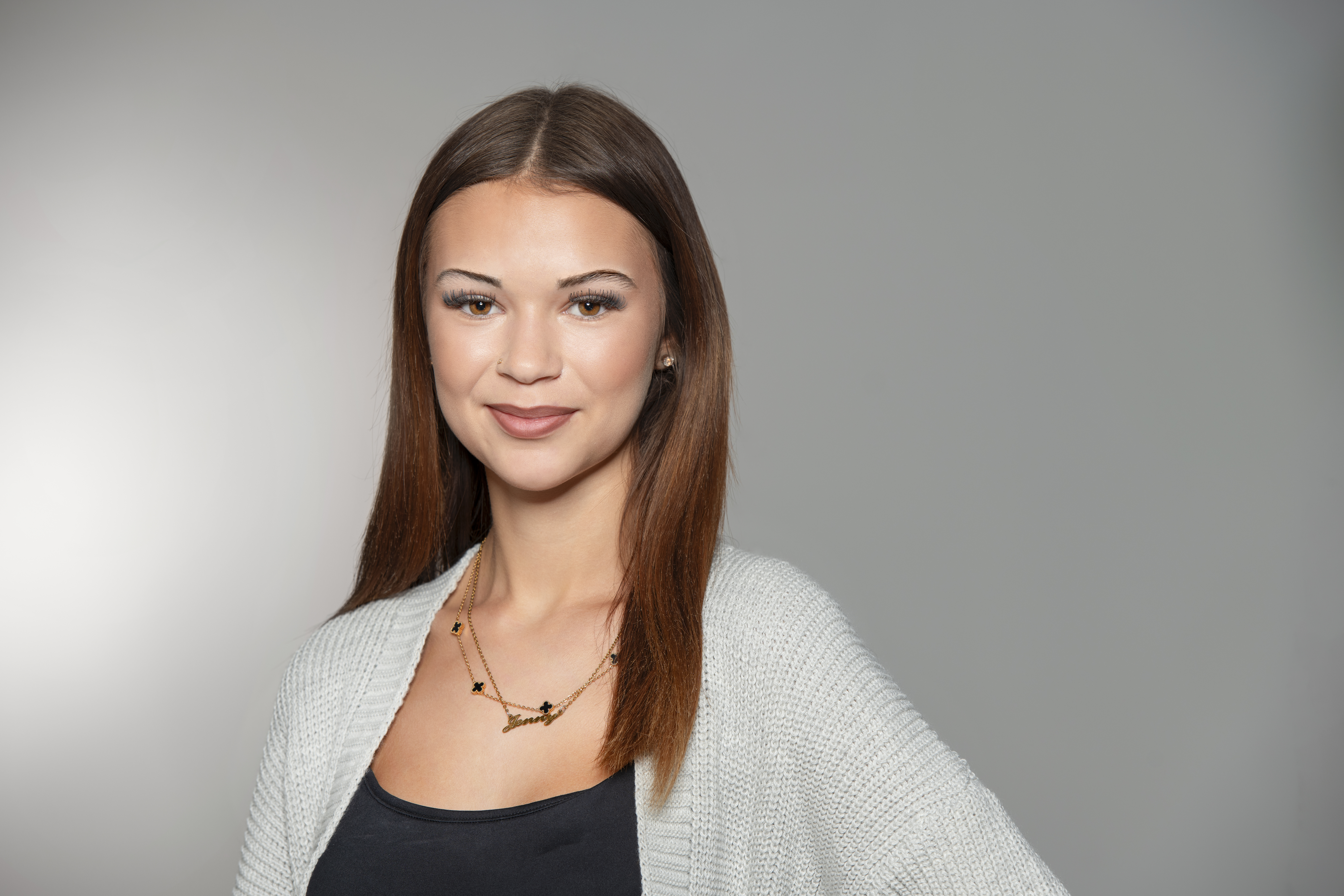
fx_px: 5786
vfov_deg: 8.9
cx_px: 672
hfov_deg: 13.2
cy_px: 448
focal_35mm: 155
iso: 100
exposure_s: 1/100
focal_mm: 155
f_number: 5.6
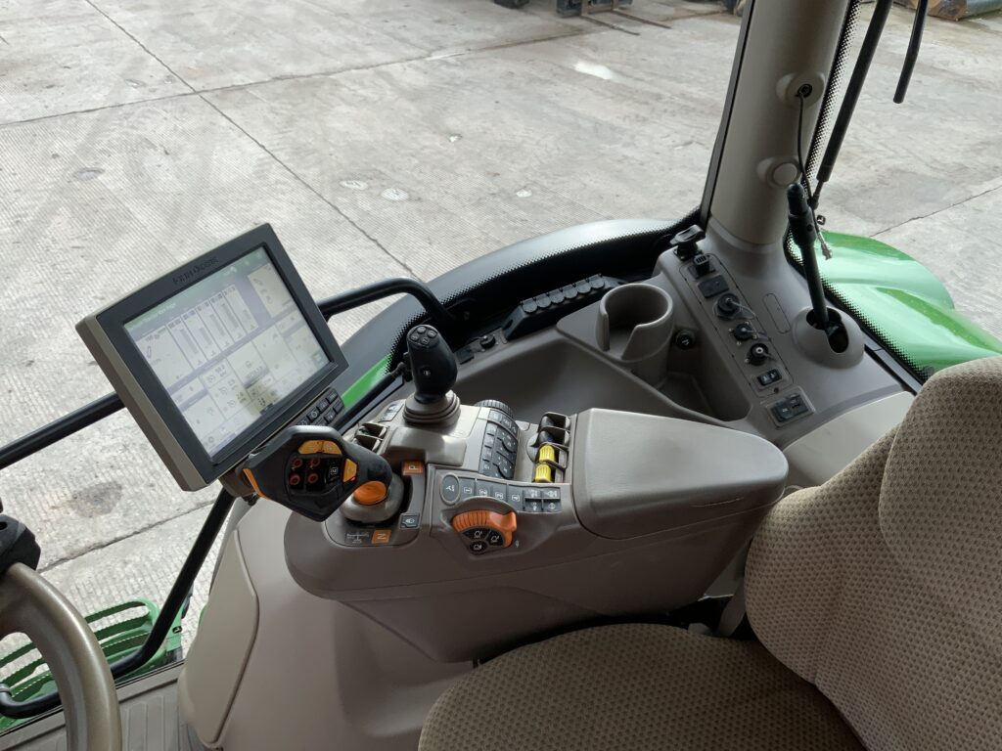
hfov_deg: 61.7
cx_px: 501
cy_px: 376
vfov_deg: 48.2
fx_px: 839
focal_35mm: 29
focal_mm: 3
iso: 16
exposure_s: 1/302
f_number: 1.8
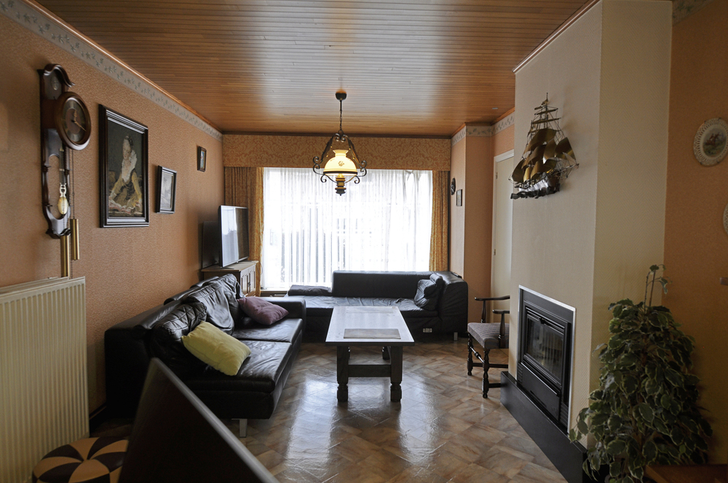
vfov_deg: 59.4
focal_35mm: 21
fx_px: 424
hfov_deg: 81.3
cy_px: 242
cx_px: 364
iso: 200
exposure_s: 1/60
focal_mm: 14
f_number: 4
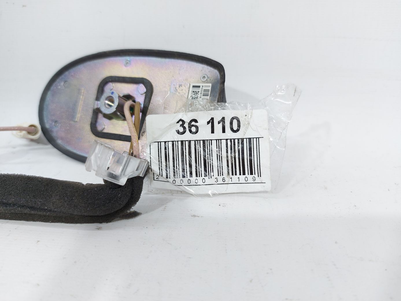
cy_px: 150
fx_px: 278
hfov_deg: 71.6
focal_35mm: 24
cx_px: 200
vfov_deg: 56.8
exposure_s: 1/50
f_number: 1.8
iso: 64
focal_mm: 5.23
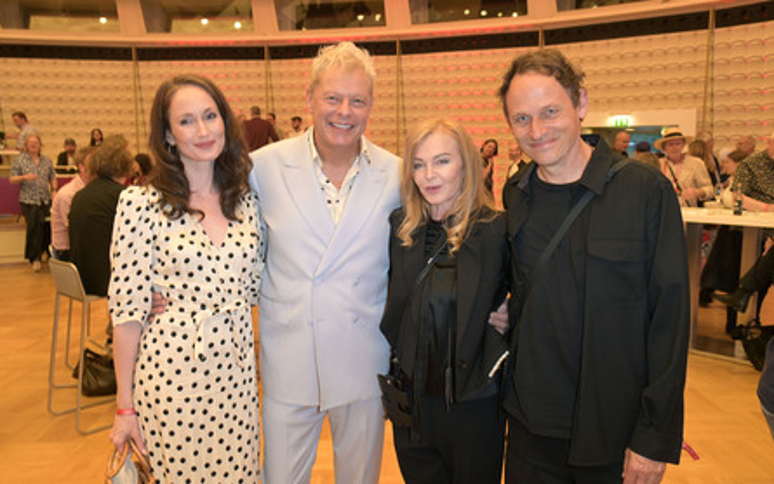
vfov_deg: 39.4
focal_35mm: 32
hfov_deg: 59.7
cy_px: 244
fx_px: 675
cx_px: 384
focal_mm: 31
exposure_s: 1/30
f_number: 5.6
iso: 1600
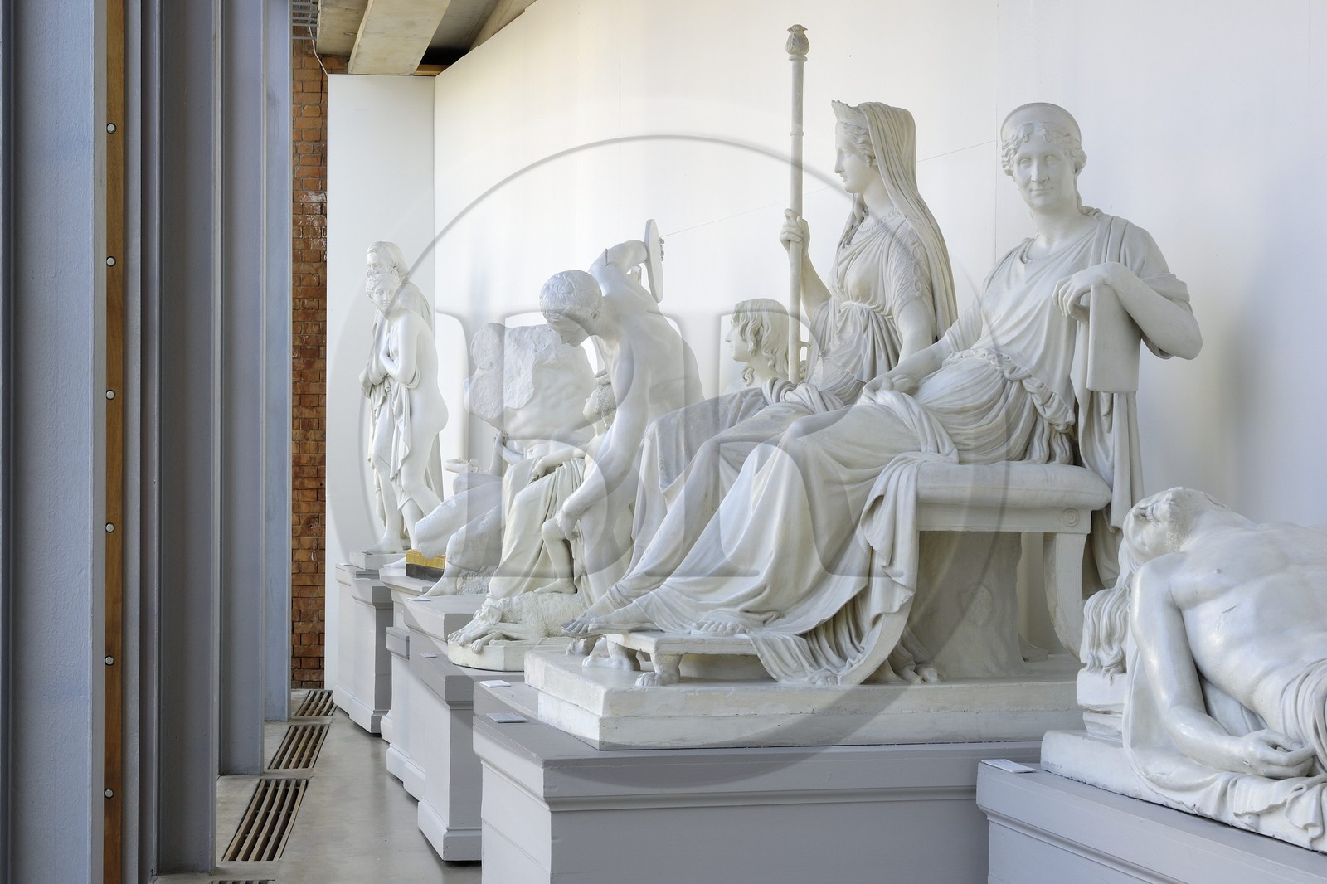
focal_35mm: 63
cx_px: 664
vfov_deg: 21.6
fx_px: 2322
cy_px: 442
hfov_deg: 31.9
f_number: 8
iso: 100
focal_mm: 42
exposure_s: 1/15
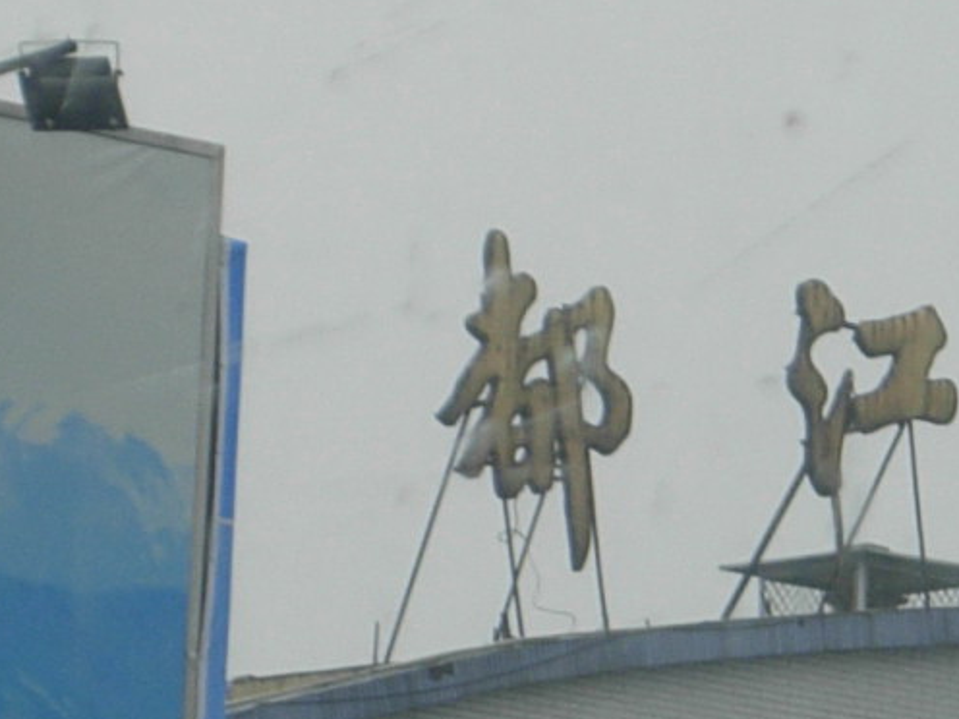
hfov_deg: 3.8
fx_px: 14406
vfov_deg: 2.9
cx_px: 688
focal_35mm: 520
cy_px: 671
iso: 50
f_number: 5.3
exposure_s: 1/186
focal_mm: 26.3
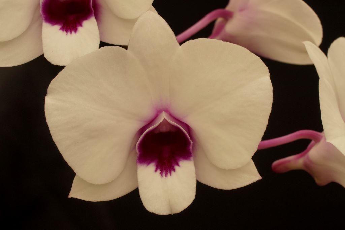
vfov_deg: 10.2
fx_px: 1294
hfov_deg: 15.2
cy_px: 115
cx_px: 172
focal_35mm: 135
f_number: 16
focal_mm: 90
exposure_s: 1/15
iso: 400
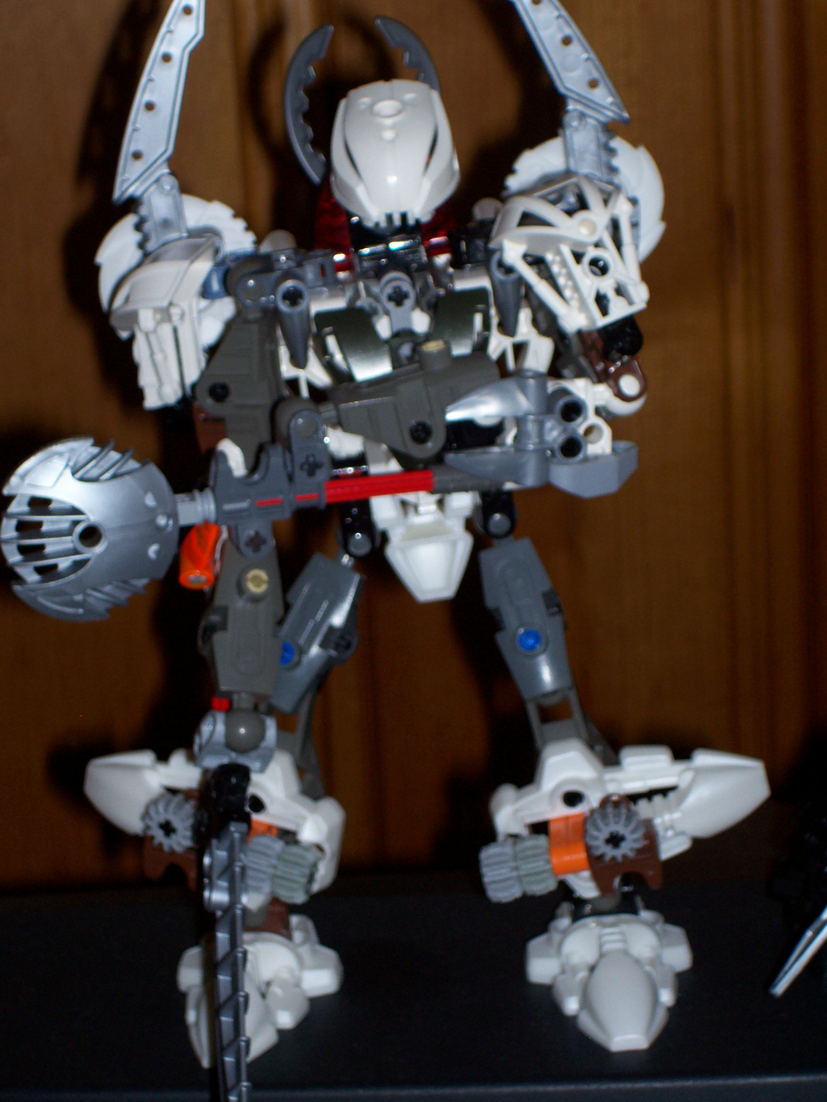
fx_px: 3249
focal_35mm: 102
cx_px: 414
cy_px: 551
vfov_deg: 19.3
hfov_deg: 14.5
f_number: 4.6
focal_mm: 16.8
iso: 80
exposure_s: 1/89.8
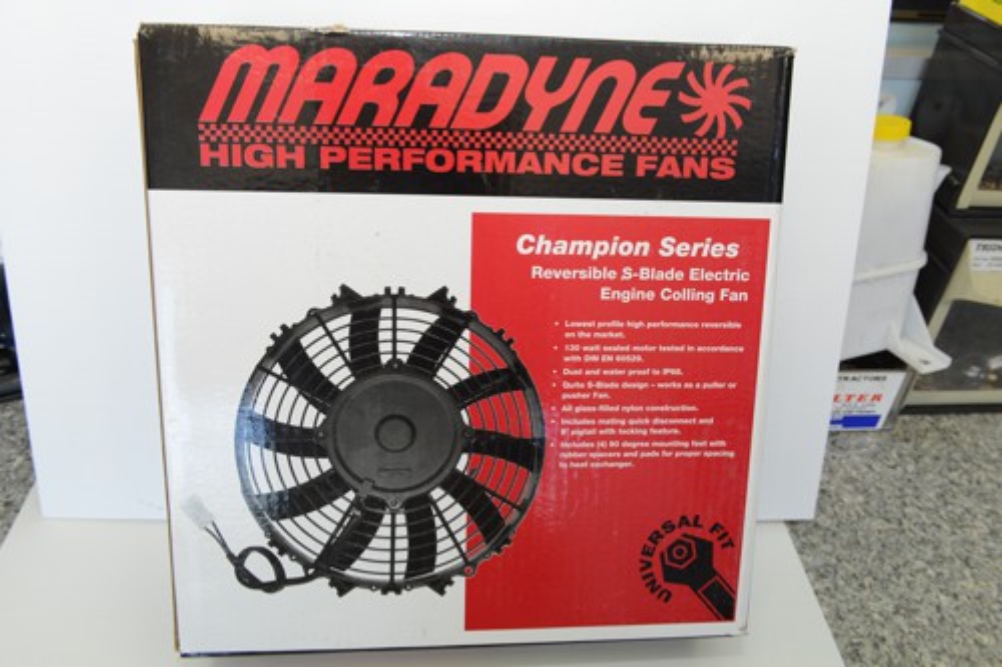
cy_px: 334
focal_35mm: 44
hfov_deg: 44.5
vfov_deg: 30.5
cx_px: 501
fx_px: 1224
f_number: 8
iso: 2800
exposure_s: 1/250
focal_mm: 44
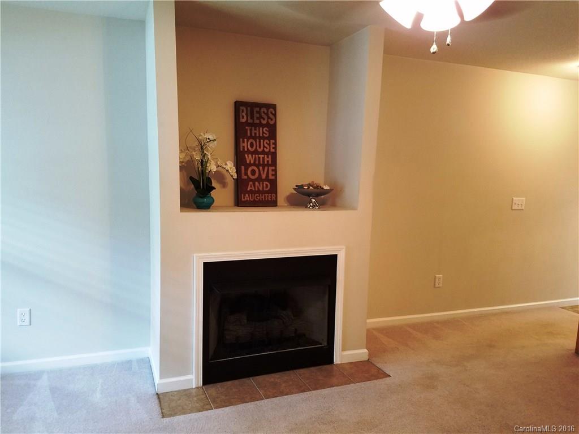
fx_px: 435
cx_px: 290
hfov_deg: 67.3
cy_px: 217
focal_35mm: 26
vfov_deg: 53.1
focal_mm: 4.2
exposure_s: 1/24
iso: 160
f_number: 1.7
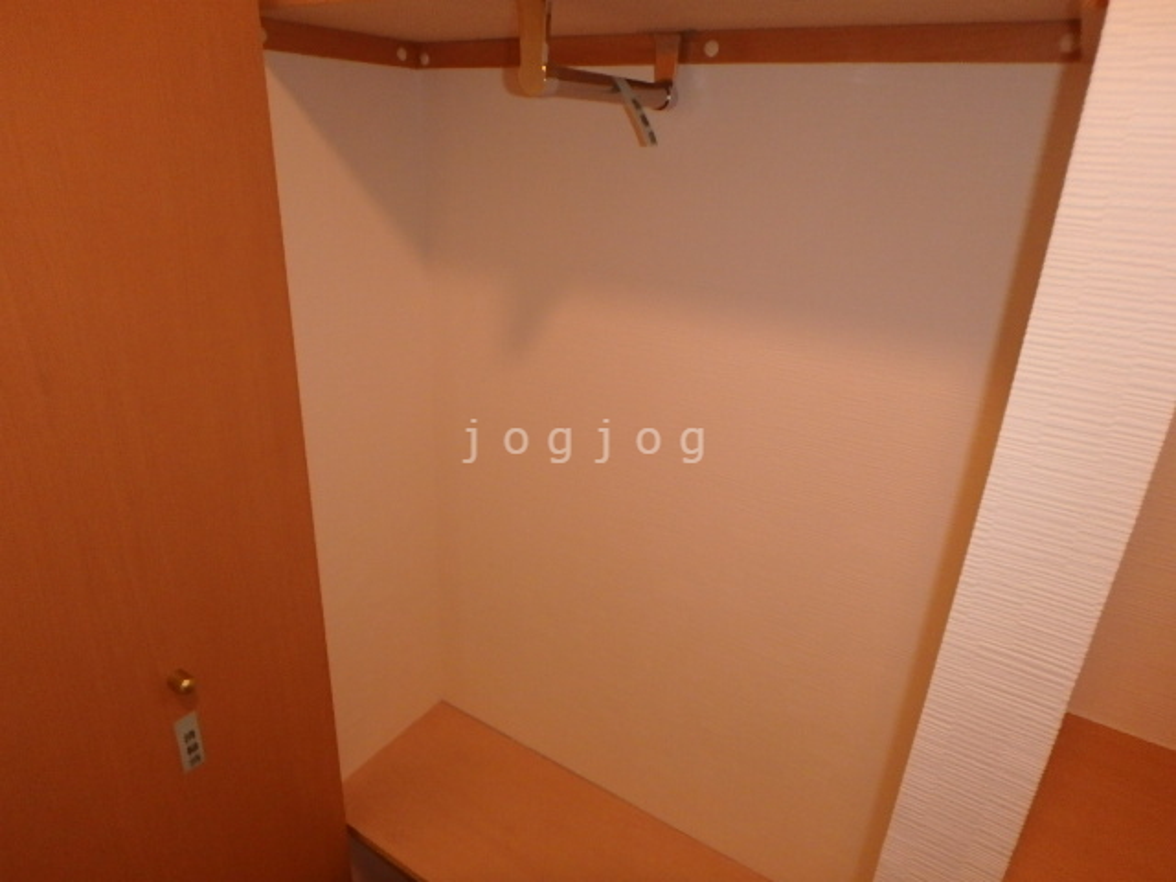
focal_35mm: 21
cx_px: 588
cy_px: 441
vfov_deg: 63.4
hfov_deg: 79.0
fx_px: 713
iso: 400
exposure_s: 1/30
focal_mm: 3.7
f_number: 3.5
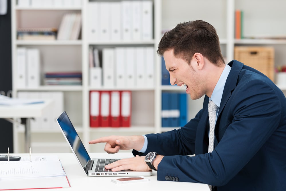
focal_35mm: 102
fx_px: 811
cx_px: 143
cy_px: 96
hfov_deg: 20.0
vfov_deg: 13.4
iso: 100
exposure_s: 1/160
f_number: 3.5
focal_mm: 102
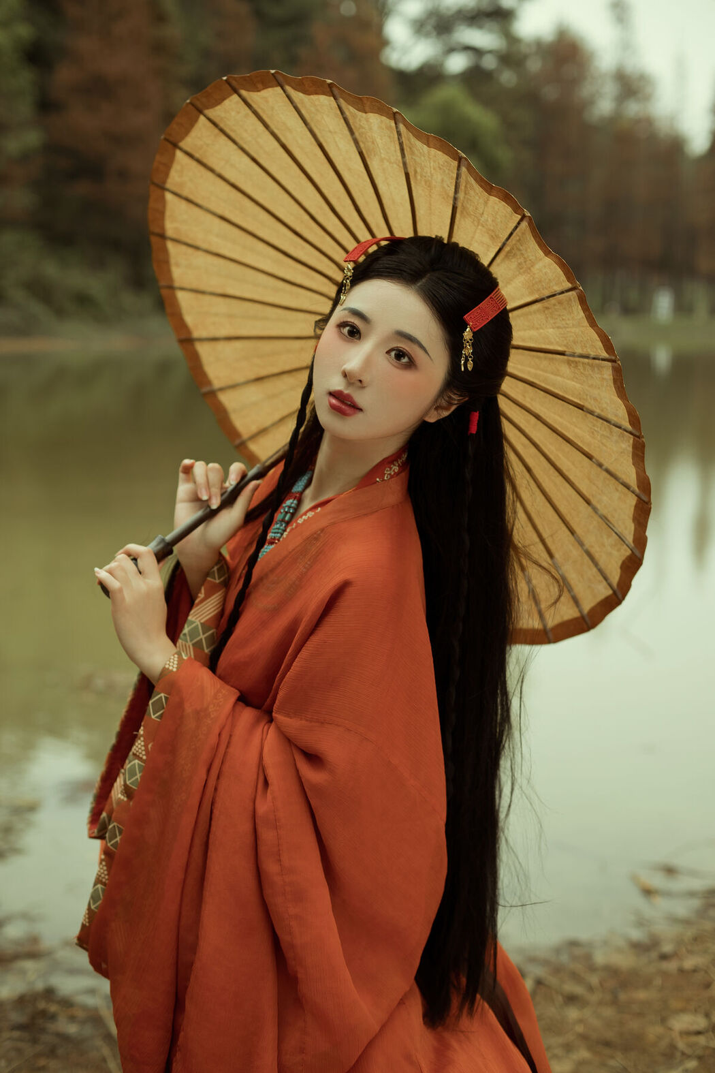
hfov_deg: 27.0
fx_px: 1489
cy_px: 536
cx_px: 358
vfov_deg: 39.6
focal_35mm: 50
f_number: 2.8
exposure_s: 1/250
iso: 125
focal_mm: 50
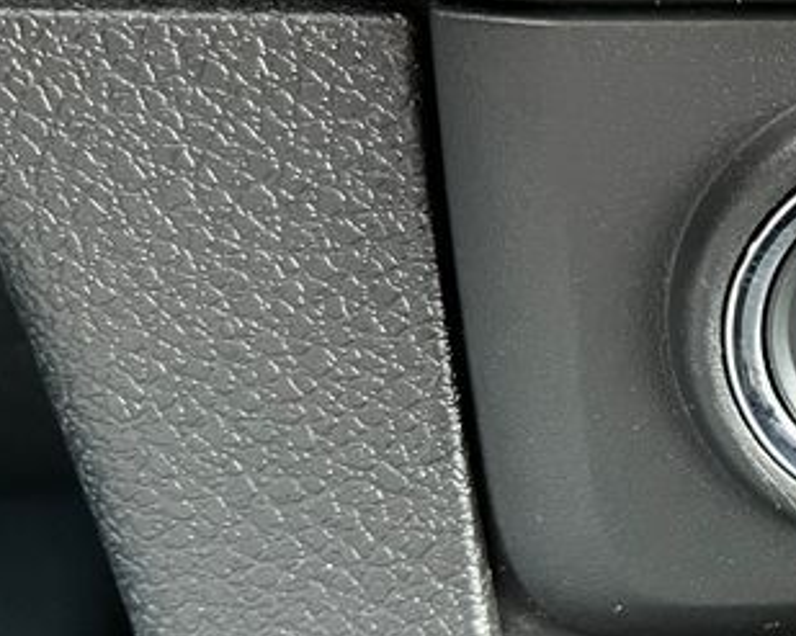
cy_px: 144
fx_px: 1978
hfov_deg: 20.7
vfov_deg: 18.1
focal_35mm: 84
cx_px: 1041
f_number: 1.6
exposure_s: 1/60
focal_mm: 5.1
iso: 400
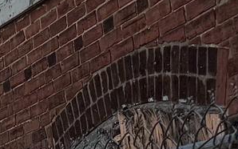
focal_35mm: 175
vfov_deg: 7.4
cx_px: -493
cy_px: 198
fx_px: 1135
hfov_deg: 9.3
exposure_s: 1/5348
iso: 80
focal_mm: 6.76
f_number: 1.78
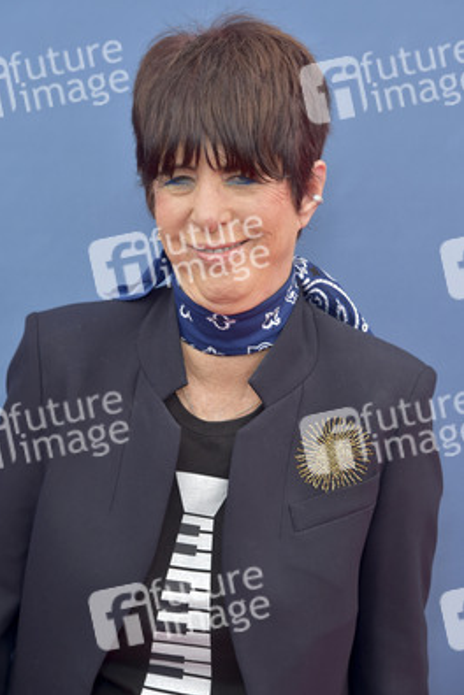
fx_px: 1914
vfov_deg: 20.6
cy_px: 346
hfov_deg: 13.8
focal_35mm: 99
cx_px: 231
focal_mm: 98
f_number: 7.1
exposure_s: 1/250
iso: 320
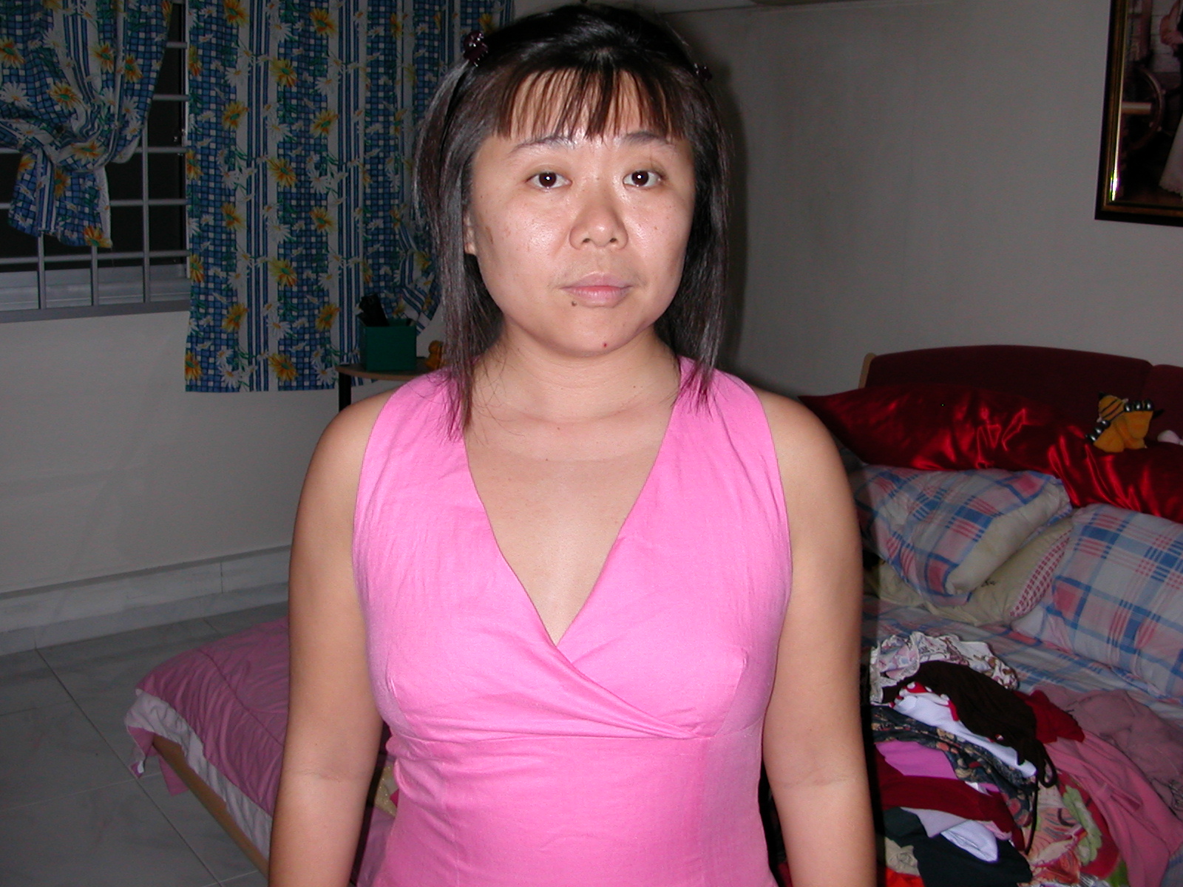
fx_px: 1264
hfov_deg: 50.1
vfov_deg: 38.7
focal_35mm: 37
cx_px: 592
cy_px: 444
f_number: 2.7
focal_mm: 5.6
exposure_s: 1/59.9
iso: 100
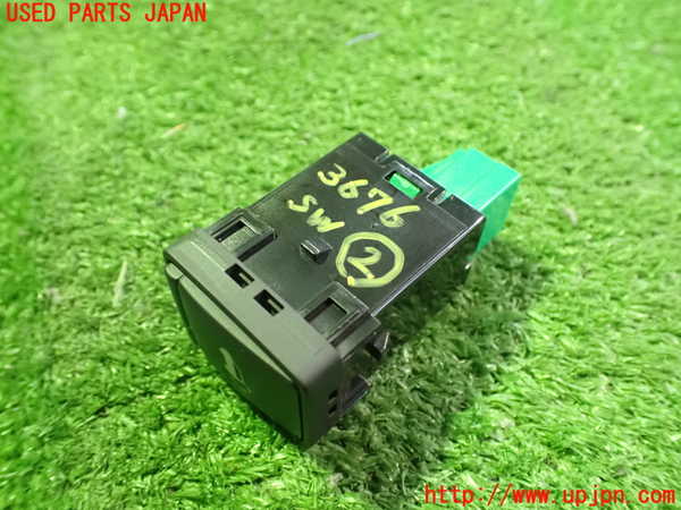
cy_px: 255
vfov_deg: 46.8
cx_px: 340
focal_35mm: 30
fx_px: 590
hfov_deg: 60.0
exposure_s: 1/30
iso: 1600
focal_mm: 5.4
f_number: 2.3
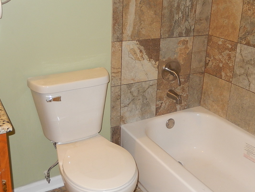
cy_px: 75
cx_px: 153
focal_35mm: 43
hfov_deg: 43.6
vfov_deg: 33.5
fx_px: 317
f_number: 3.8
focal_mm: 5.7
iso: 200
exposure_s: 1/30
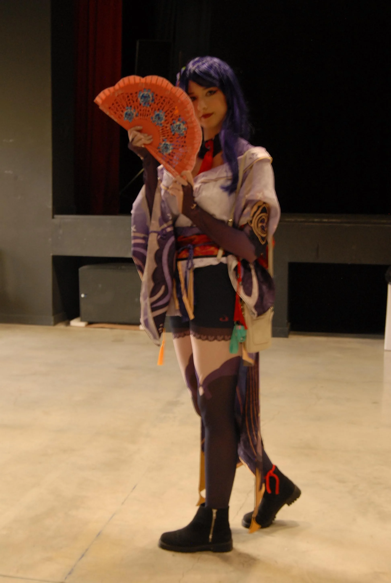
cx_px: 196
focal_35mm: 46
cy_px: 292
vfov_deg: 42.2
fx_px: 754
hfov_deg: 29.1
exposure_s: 1/5
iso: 400
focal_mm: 31
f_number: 6.3
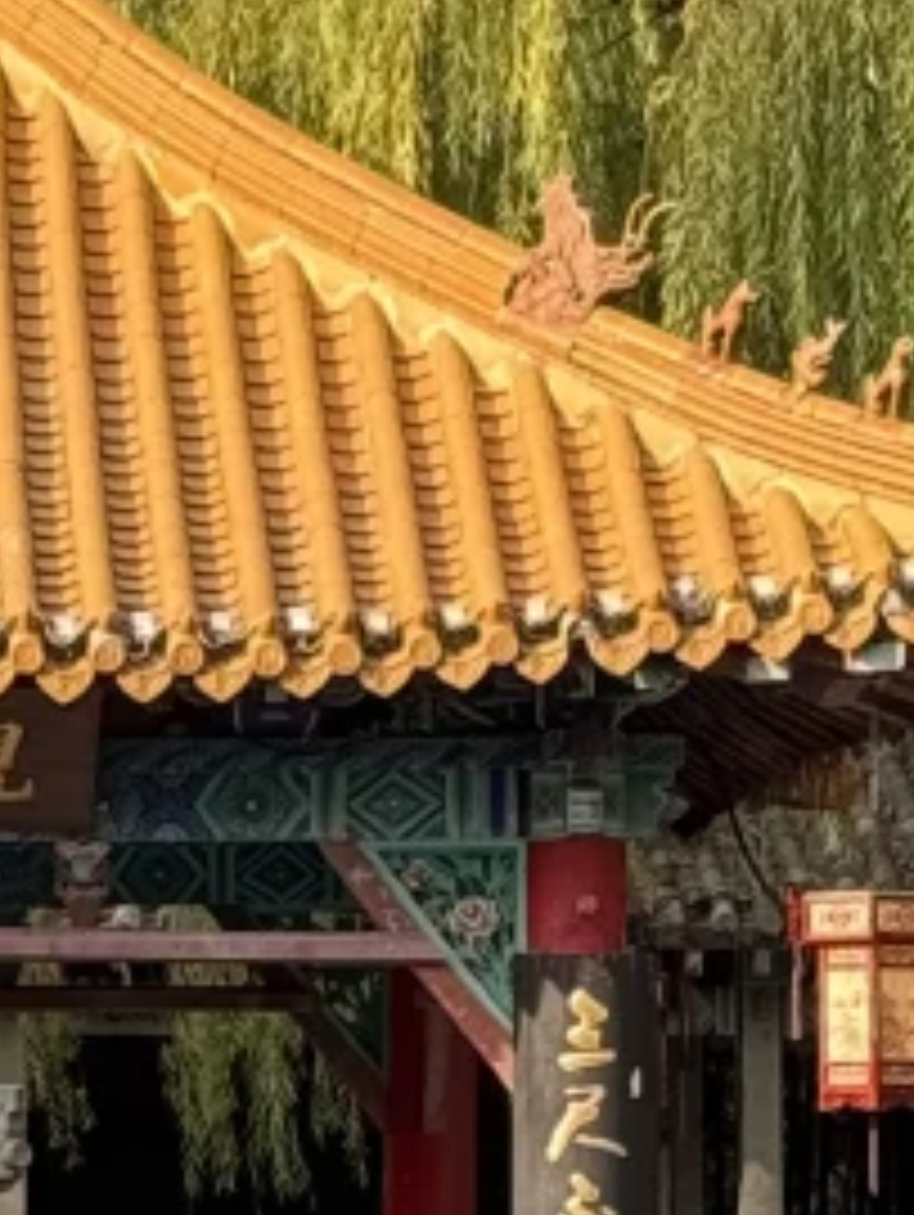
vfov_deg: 7.7
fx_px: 8998
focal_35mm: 256
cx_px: -221
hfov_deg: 5.8
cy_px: 594
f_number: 1.78
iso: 100
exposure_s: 1/390
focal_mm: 6.76
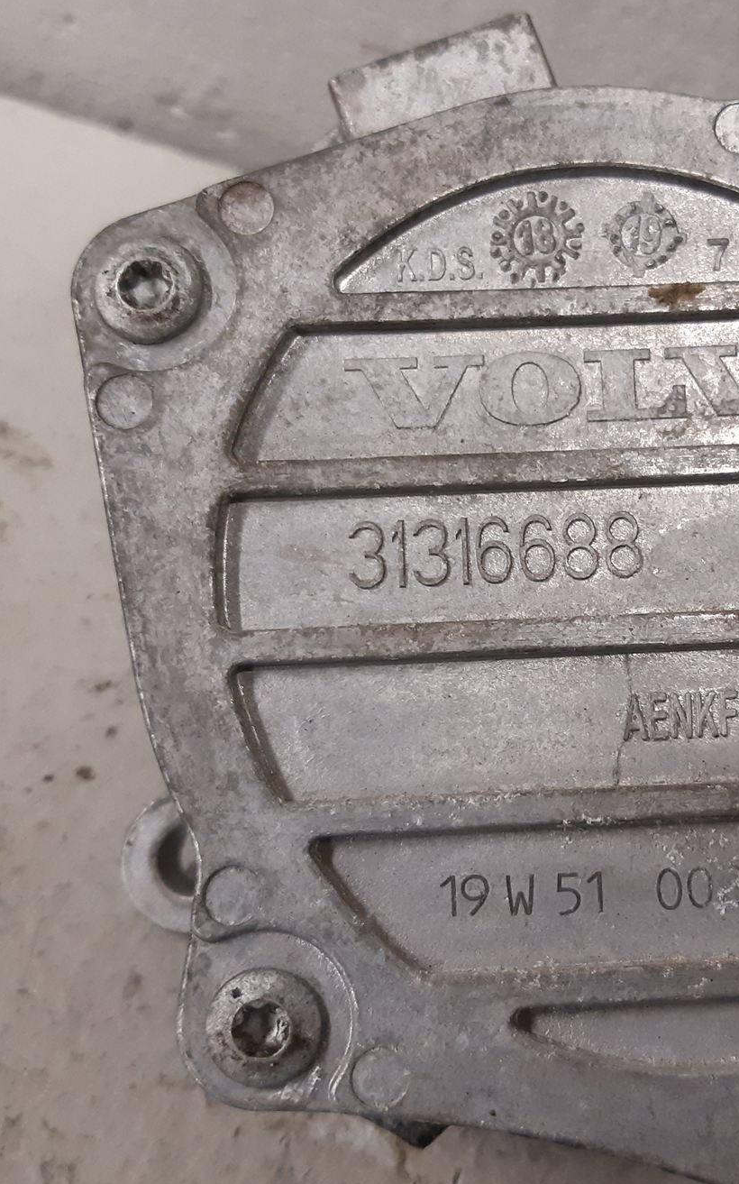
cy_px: 588
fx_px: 1386
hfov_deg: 29.0
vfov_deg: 46.2
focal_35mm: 43
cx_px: 619
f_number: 1.7
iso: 200
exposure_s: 1/50
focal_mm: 3.93
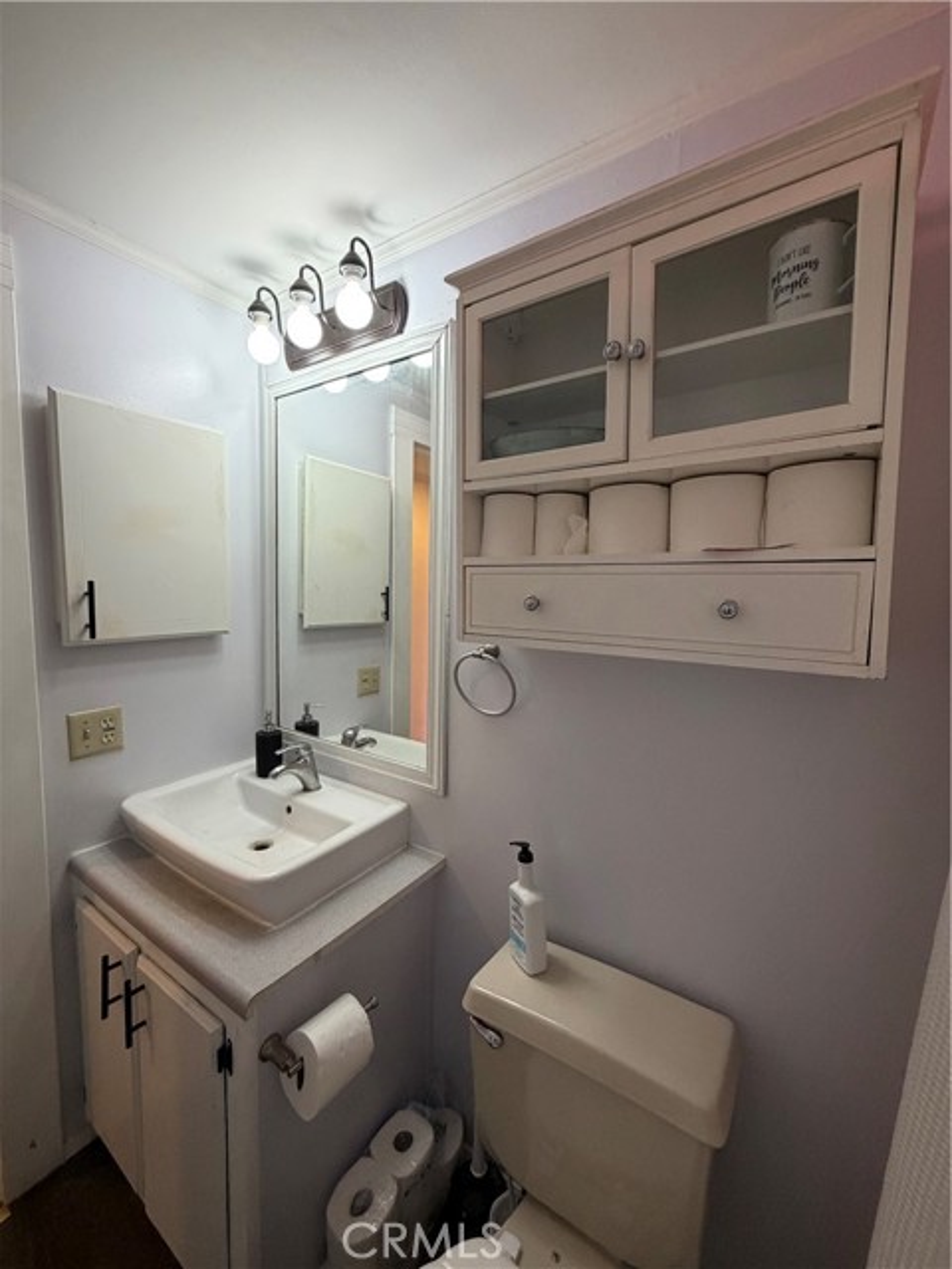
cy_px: 634
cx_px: 476
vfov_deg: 102.1
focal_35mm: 14
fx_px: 513
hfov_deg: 85.7
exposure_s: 1/120
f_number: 2.2
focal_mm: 2.22
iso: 320
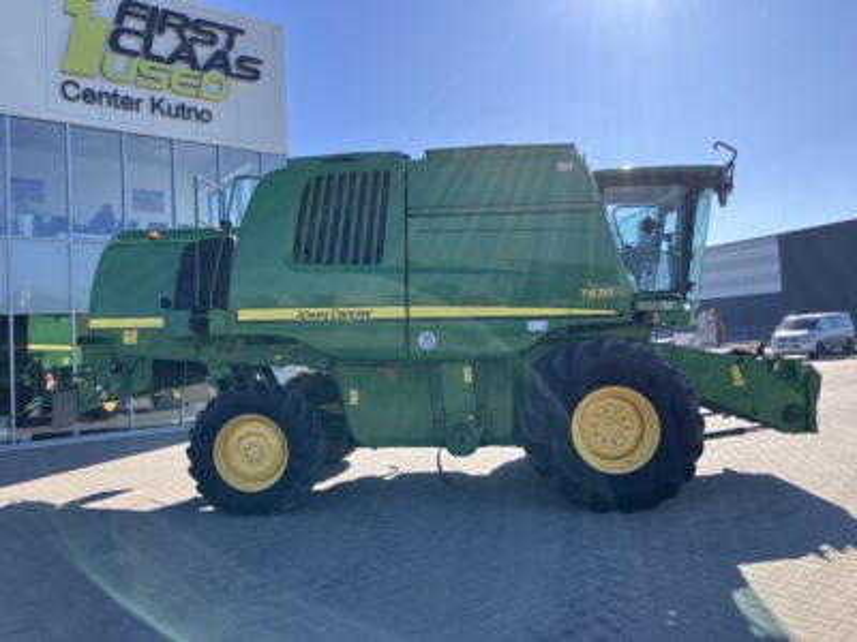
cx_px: 428
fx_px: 693
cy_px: 321
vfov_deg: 49.7
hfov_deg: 63.4
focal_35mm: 28
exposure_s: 1/714
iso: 32
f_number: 1.8
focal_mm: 3.99
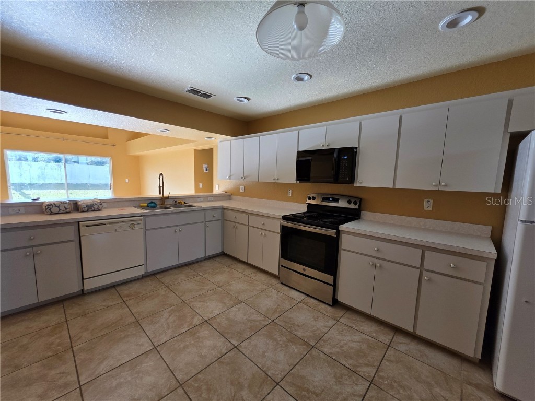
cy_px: 200
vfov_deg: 89.9
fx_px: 201
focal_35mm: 13
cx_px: 268
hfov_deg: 106.2
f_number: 1.9
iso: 50
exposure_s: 1/120
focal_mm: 2.2
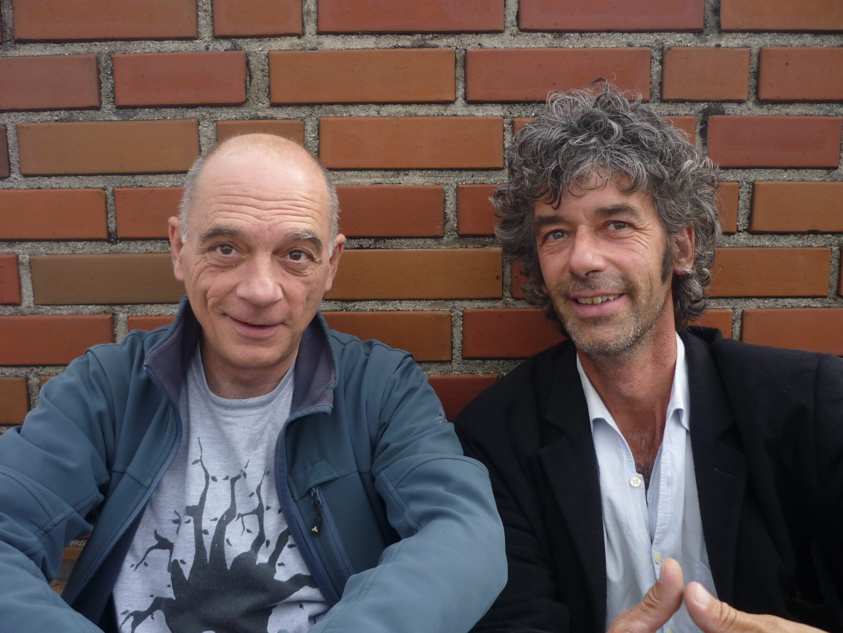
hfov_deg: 55.4
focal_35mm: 33
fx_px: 804
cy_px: 316
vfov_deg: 42.9
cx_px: 422
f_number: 2.8
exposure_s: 1/500
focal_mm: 5.5
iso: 80
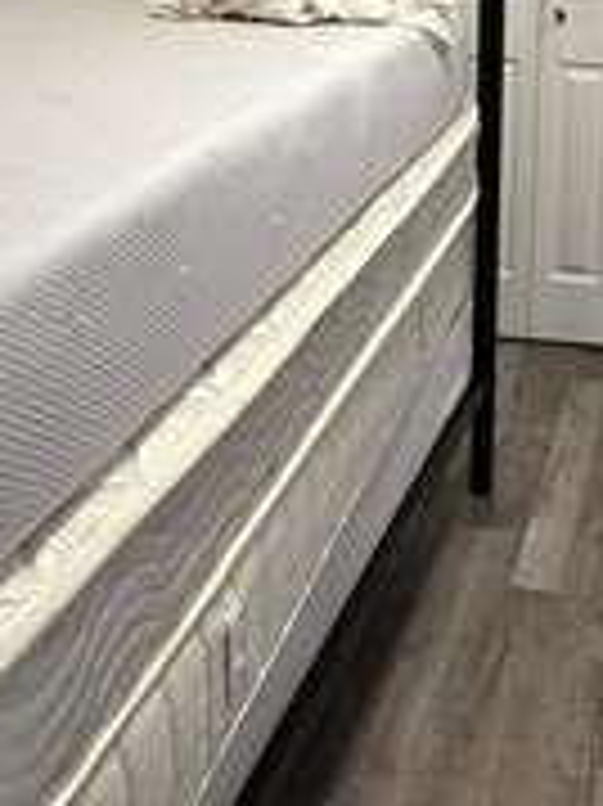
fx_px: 1163
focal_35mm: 50
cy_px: 230
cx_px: 612
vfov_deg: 37.5
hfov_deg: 27.3
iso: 250
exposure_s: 1/60
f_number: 2.2
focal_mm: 2.22
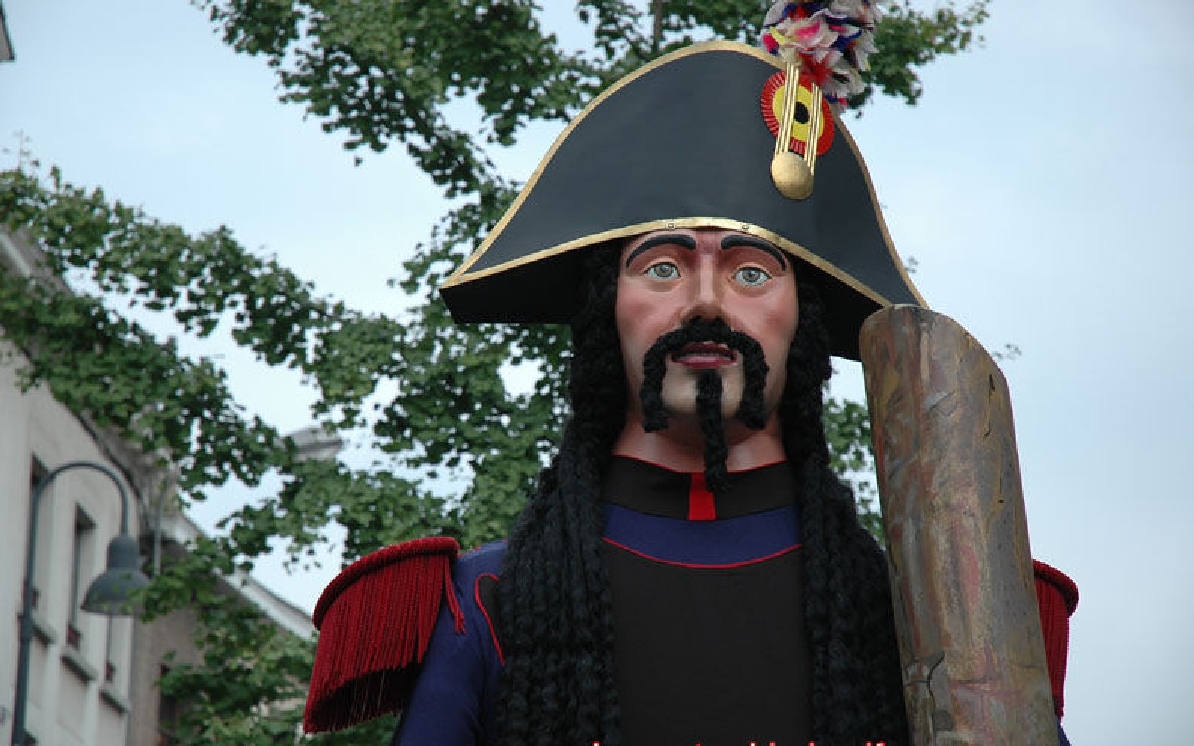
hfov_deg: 19.3
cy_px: 377
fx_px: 3514
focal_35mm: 108
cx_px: 597
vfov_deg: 12.1
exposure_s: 1/500
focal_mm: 70
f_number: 4.5
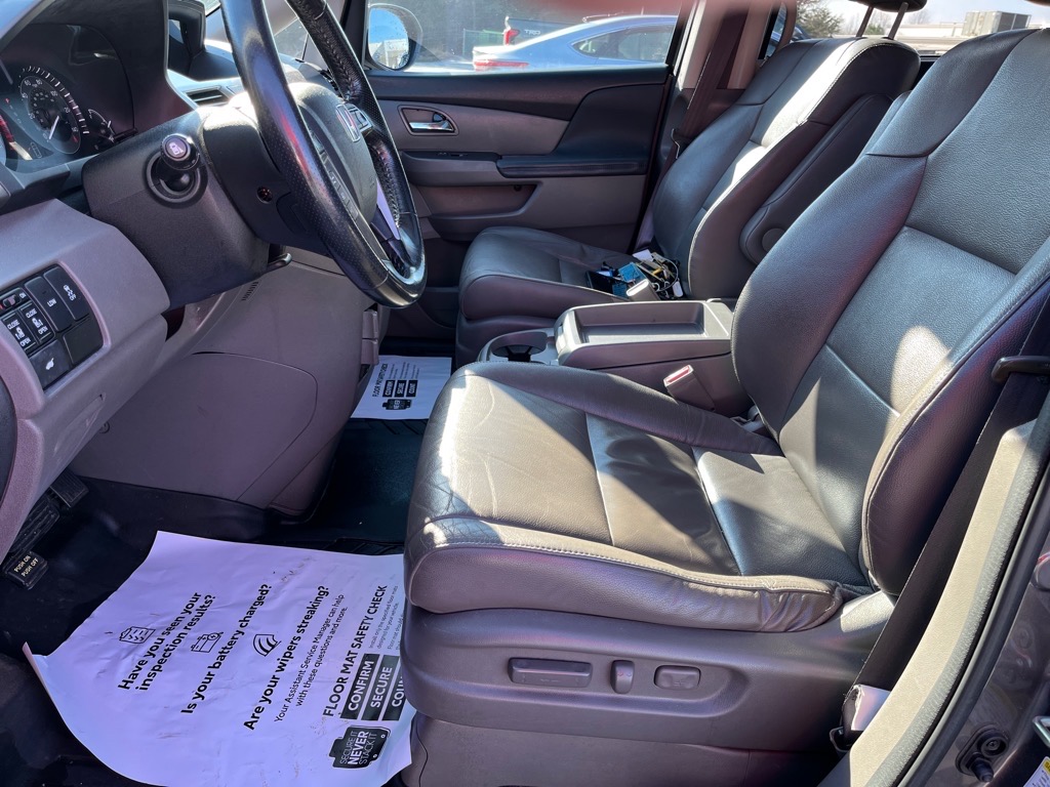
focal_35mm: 26
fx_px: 789
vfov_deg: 53.1
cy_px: 394
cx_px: 525
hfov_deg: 67.3
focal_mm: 5.1
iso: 32
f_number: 1.6
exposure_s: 1/134
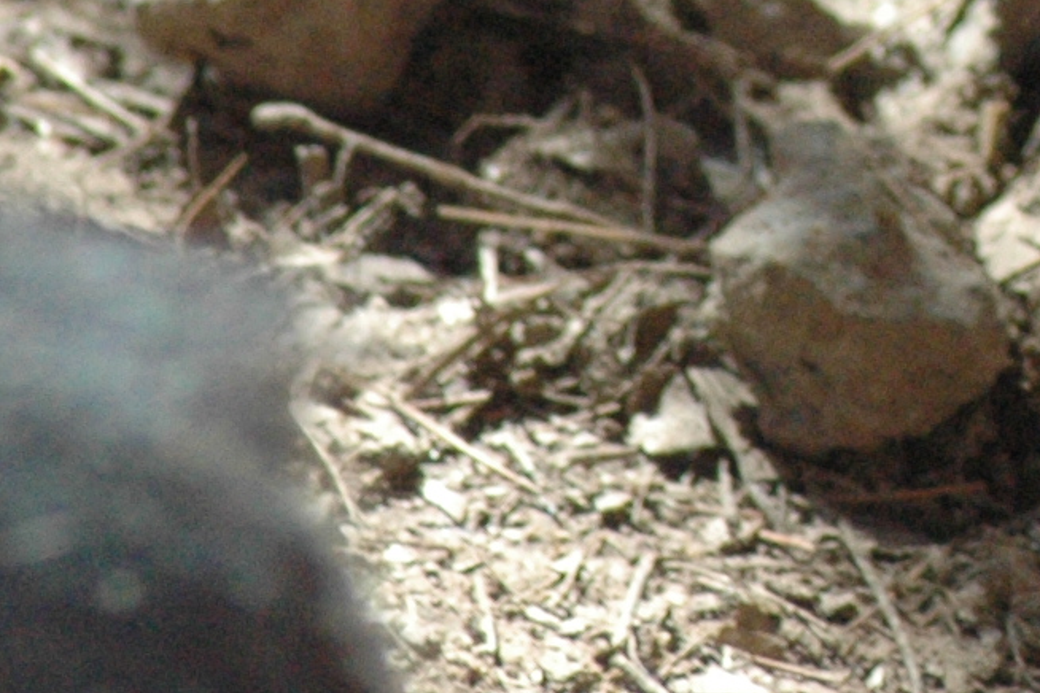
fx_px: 35848
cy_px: -536
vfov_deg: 1.1
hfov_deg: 1.7
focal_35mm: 1241
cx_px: 1692
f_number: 6.3
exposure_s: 1/640
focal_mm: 180
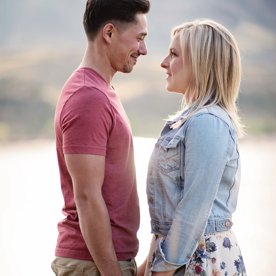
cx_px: 138
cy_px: 148
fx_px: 983
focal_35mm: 109
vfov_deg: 16.0
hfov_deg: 16.0
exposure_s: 1/1600
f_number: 1.4
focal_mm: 85
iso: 200
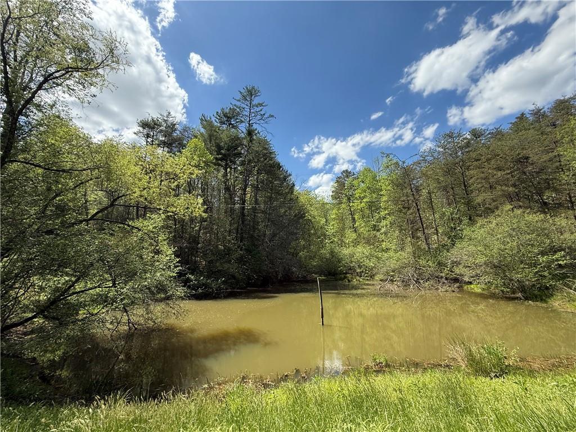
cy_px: 216
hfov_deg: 102.1
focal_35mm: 14
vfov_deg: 85.7
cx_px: 288
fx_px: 233
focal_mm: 2.22
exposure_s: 1/1572
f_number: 2.2
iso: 64
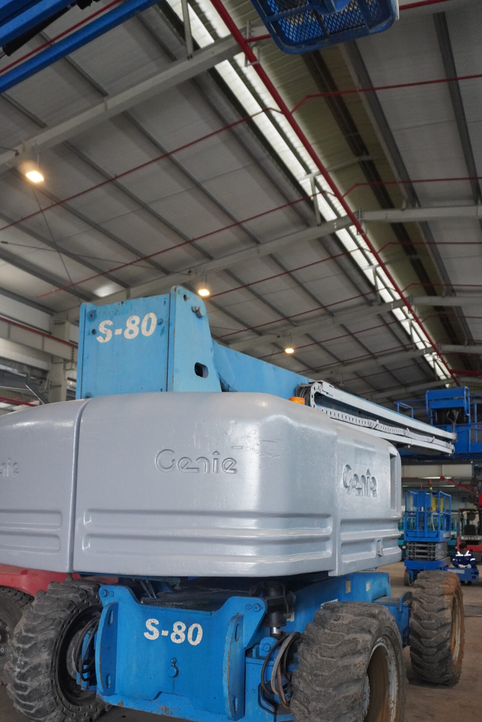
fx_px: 622
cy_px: 444
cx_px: 238
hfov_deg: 42.3
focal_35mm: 31
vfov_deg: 59.6
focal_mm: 16
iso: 1600
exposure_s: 1/160
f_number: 4
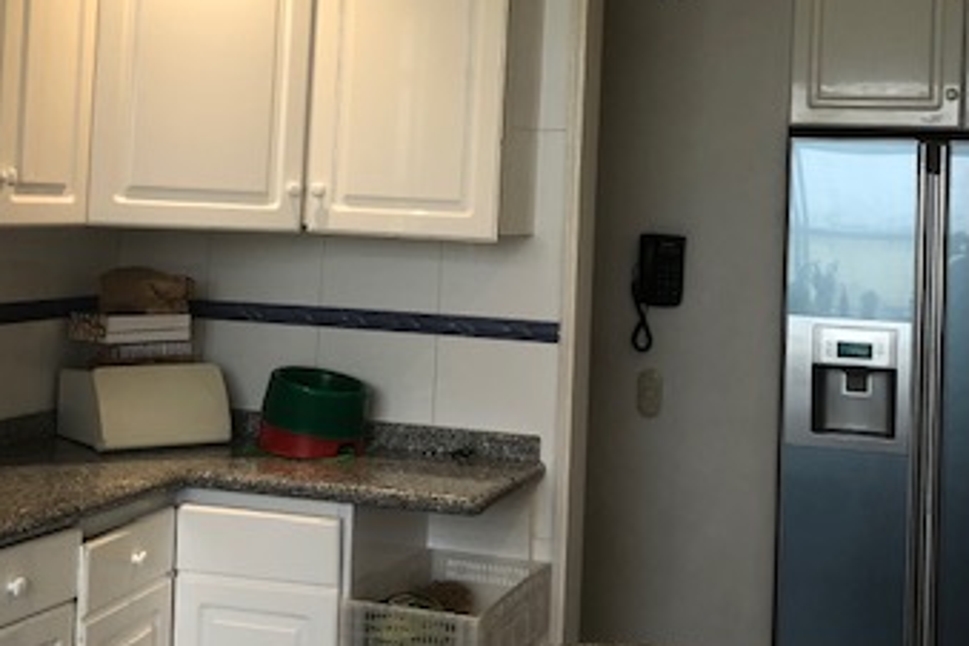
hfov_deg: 36.2
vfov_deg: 24.4
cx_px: 474
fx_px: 1480
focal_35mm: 55
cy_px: 172
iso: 25
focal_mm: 3.99
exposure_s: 1/30
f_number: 1.8
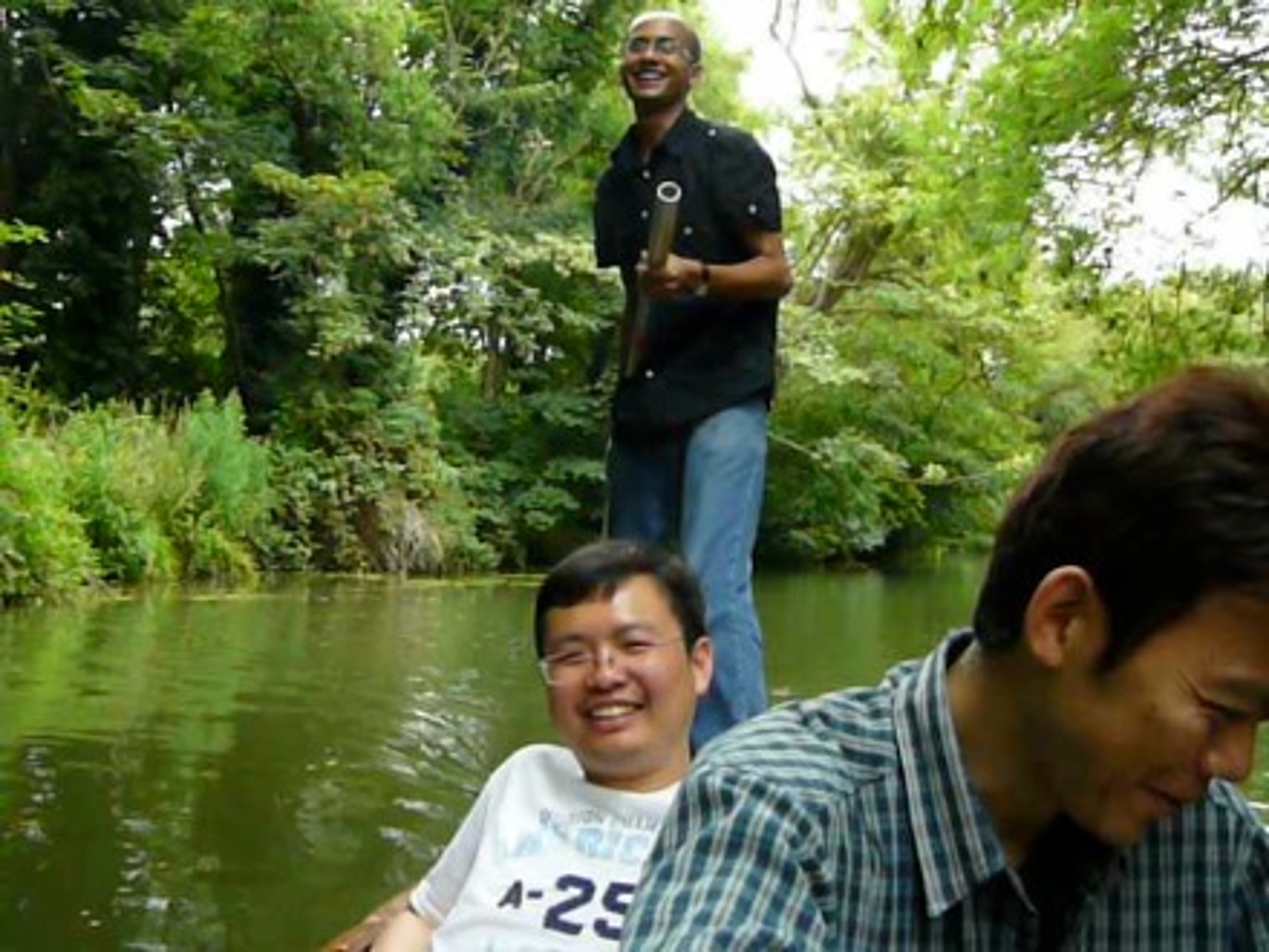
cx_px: 634
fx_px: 1283
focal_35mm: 35
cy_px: 476
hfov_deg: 52.6
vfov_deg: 40.7
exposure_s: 1/160
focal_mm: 5.2
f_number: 5
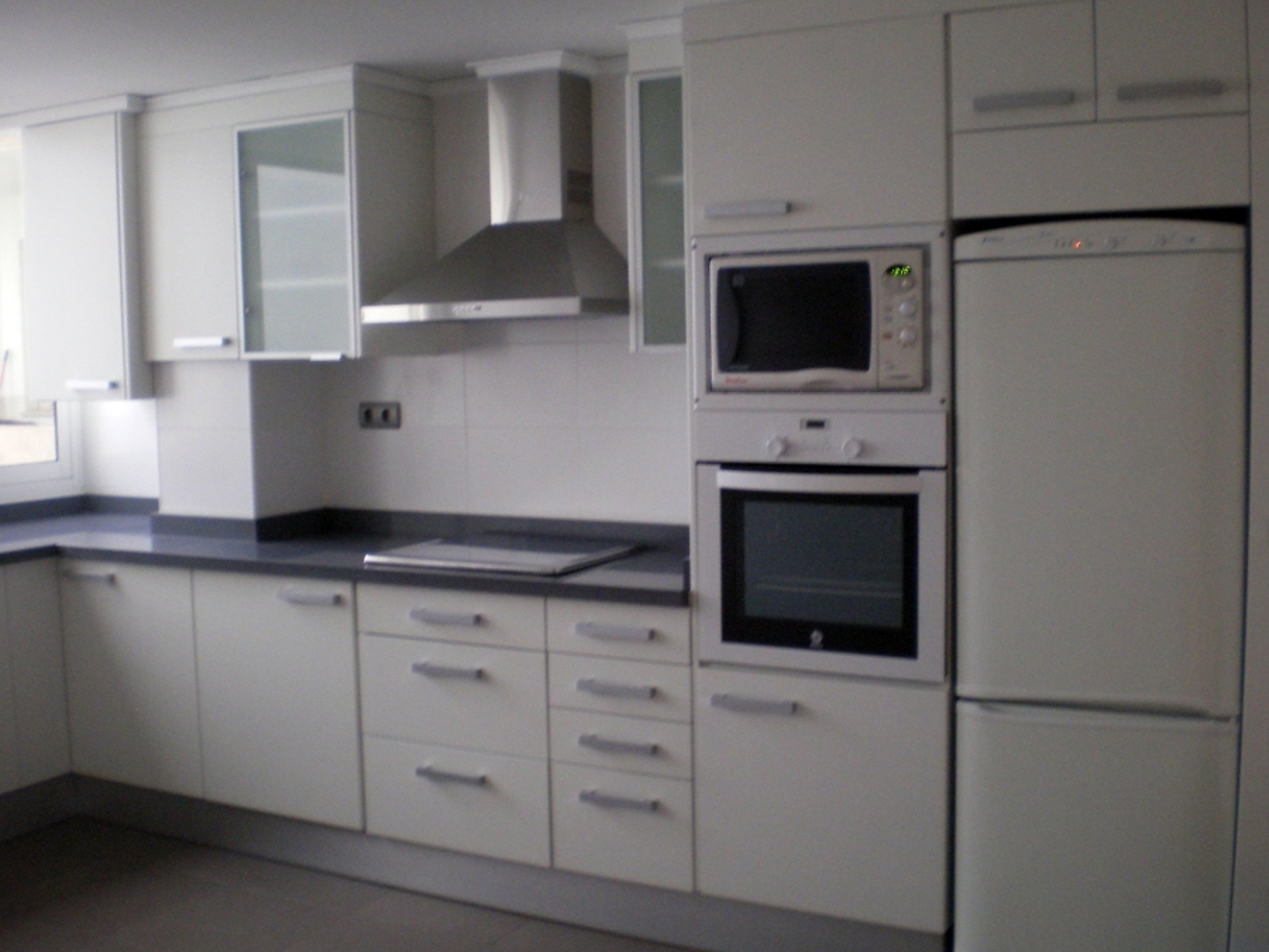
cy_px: 476
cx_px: 634
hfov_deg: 49.0
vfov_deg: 37.7
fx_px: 1393
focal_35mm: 38
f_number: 3.1
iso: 320
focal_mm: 6.3
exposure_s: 1/30
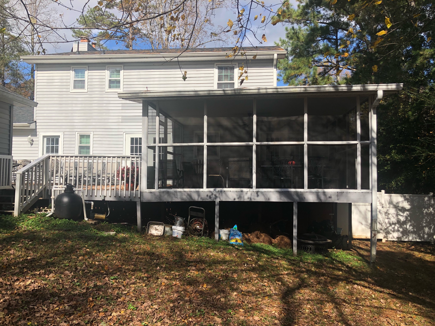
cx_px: 218
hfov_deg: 63.4
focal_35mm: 28
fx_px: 352
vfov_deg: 49.7
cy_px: 163
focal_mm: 4
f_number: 1.8
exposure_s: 1/1675
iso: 20
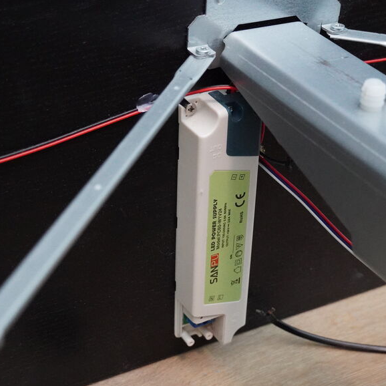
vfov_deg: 23.7
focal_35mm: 73
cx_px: 188
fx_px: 918
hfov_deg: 23.8
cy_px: 211
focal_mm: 33
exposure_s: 1/80
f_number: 4.5
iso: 6400
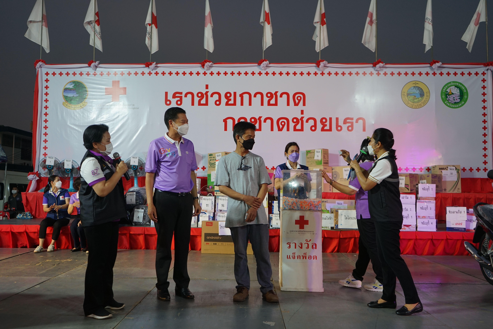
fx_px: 452
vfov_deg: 40.0
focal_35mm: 33
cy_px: 164
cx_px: 246
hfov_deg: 57.2
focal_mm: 33
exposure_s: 1/160
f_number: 4
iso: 640
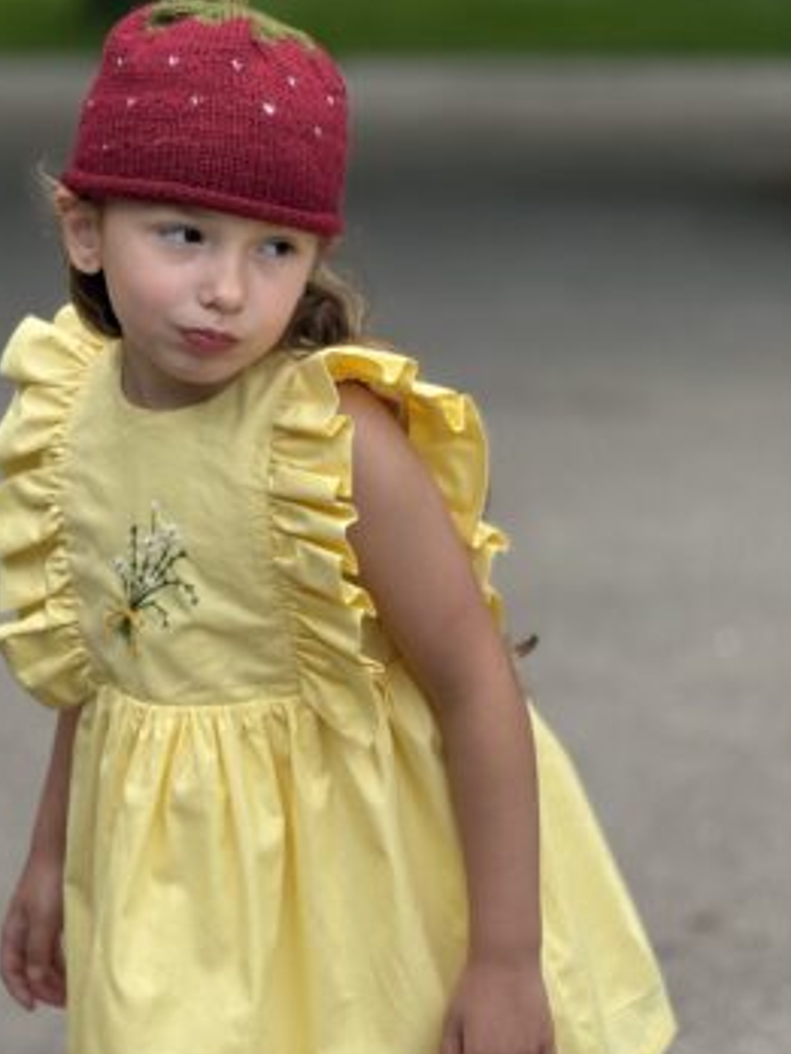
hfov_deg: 10.7
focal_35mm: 138
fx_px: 4205
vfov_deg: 14.3
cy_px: 585
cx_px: 364
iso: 50
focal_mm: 15.66
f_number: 2.8
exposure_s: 1/339
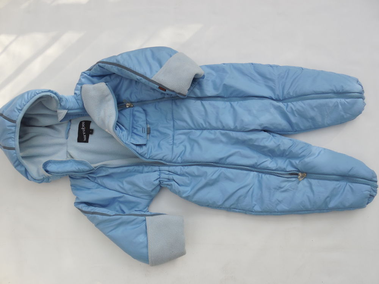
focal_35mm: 26
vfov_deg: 53.1
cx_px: 190
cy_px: 142
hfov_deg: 67.3
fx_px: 285
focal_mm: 4.6
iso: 125
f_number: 3.5
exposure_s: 1/320
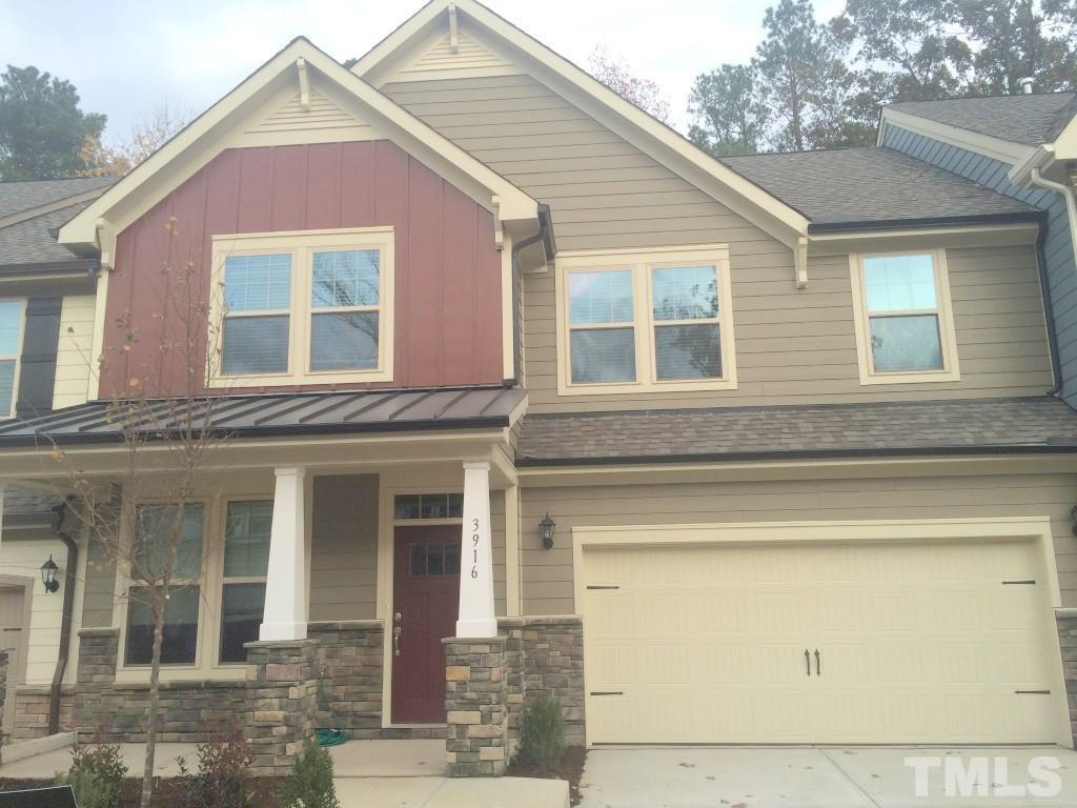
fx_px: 902
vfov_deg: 48.2
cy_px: 404
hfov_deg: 61.7
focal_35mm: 29
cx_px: 538
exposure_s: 1/208
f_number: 2.2
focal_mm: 4.15
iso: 32
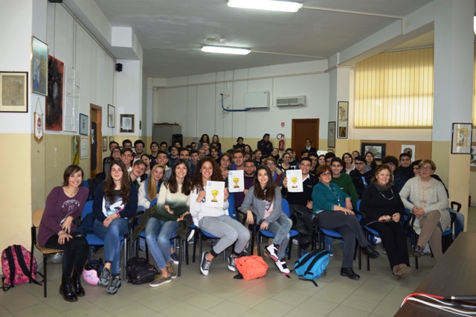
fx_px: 357
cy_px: 158
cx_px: 238
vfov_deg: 47.9
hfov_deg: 67.4
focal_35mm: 27
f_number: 3.5
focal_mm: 18
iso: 500
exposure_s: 1/60
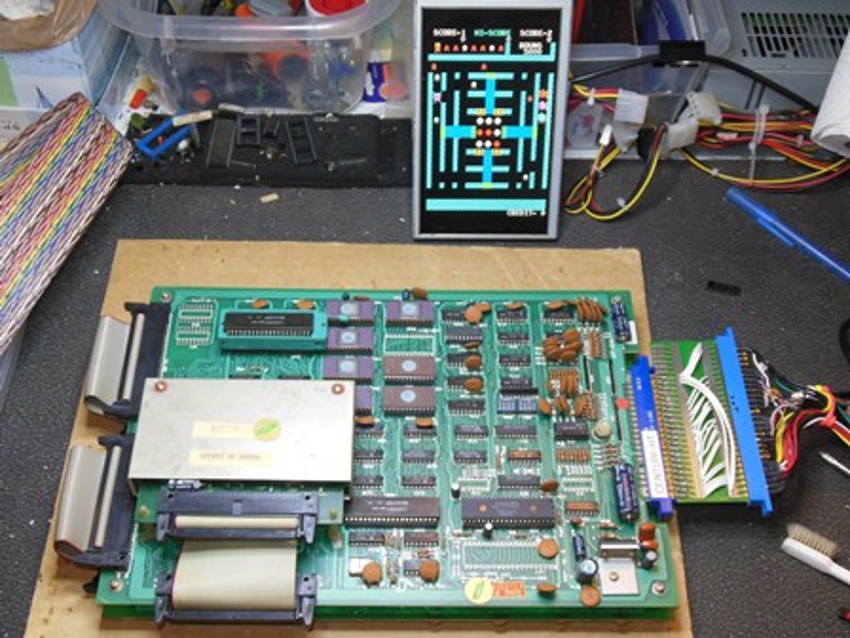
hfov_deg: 43.9
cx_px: 425
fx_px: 1056
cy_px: 319
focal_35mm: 43
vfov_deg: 33.6
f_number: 3.8
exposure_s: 1/30
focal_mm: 7.7
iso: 320
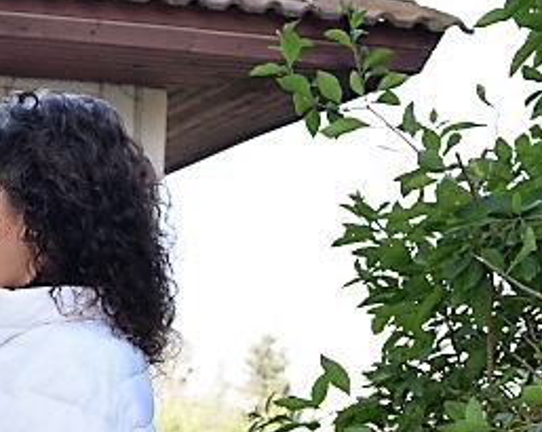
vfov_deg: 14.4
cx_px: -307
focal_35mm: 101
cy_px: 617
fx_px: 1618
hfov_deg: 16.9
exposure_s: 1/250
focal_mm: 24
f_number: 3.5
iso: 200
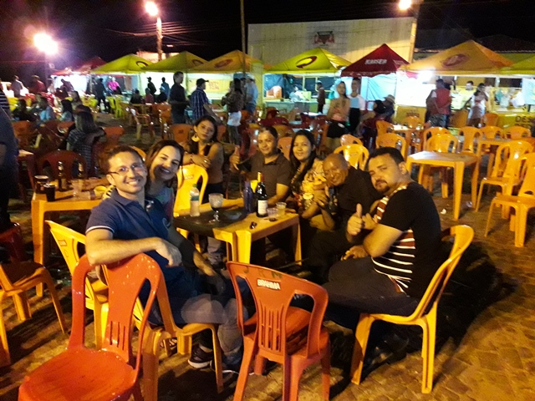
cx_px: 268
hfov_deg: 63.4
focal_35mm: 28
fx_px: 433
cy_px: 200
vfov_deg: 49.7
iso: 800
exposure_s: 1/15
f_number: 1.9
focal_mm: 3.7
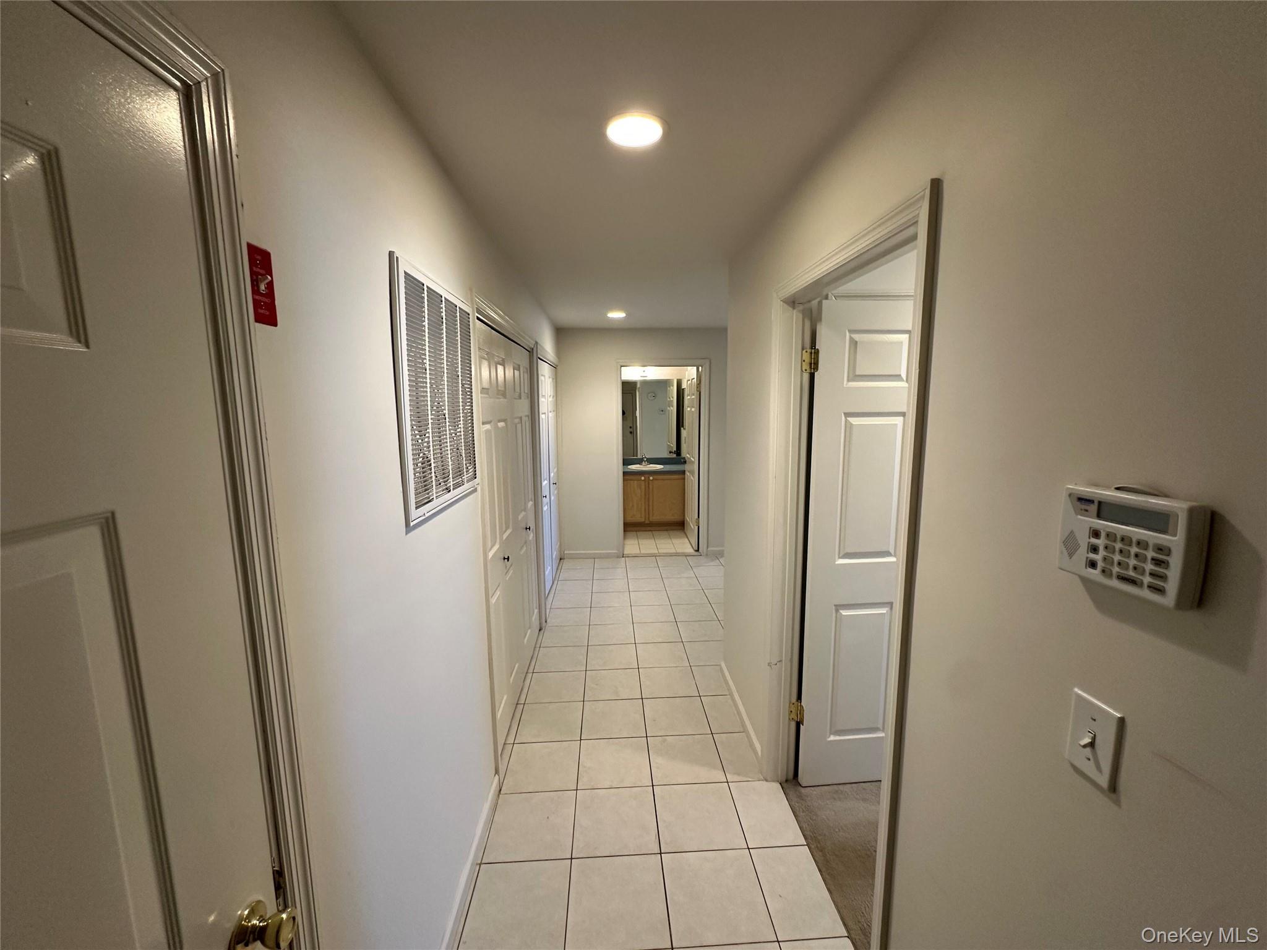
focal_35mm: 14
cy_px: 475
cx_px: 634
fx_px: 512
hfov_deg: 102.1
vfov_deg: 85.7
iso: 250
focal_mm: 2.22
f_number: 2.2
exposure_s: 1/60
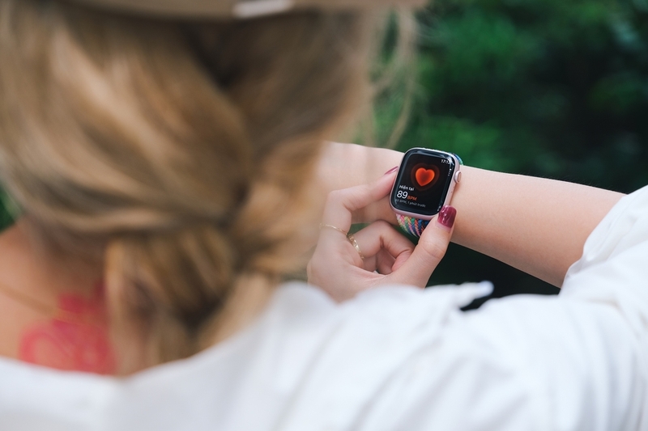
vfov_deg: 16.4
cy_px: 216
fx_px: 1494
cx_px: 324
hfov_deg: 24.5
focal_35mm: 83
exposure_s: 1/200
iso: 200
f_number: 2.8
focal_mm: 55
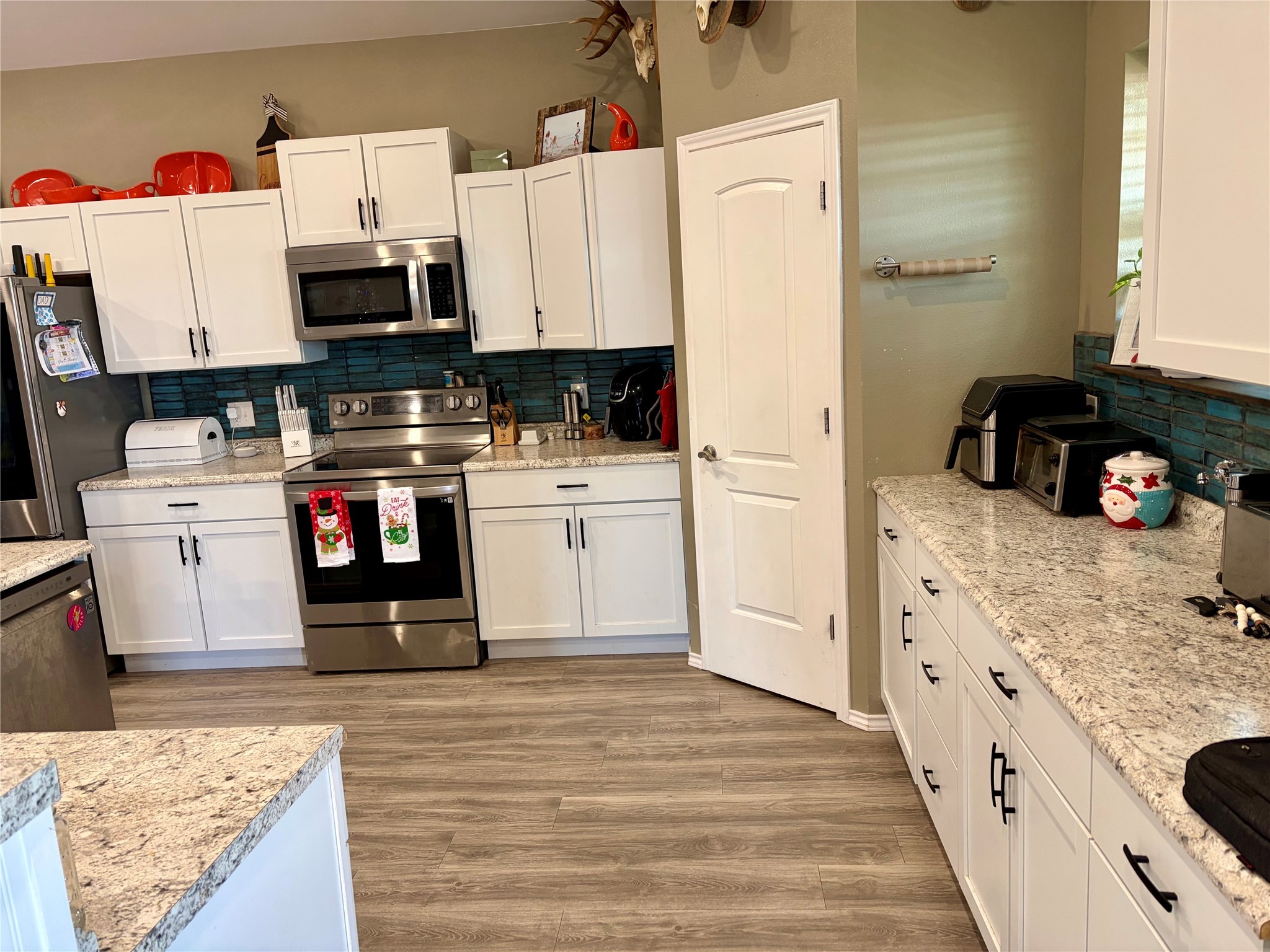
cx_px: 635
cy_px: 476
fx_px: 954
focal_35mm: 26
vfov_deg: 53.1
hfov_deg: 67.3
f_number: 1.6
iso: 160
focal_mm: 5.96
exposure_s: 1/60
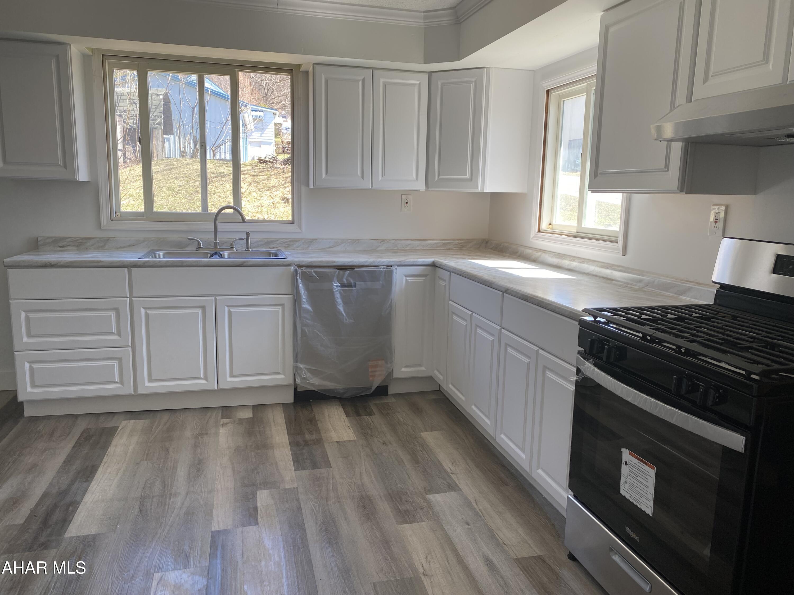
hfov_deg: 67.3
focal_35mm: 26
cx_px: 397
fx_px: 596
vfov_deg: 53.1
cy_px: 298
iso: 32
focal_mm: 4.25
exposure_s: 1/122
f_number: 1.8
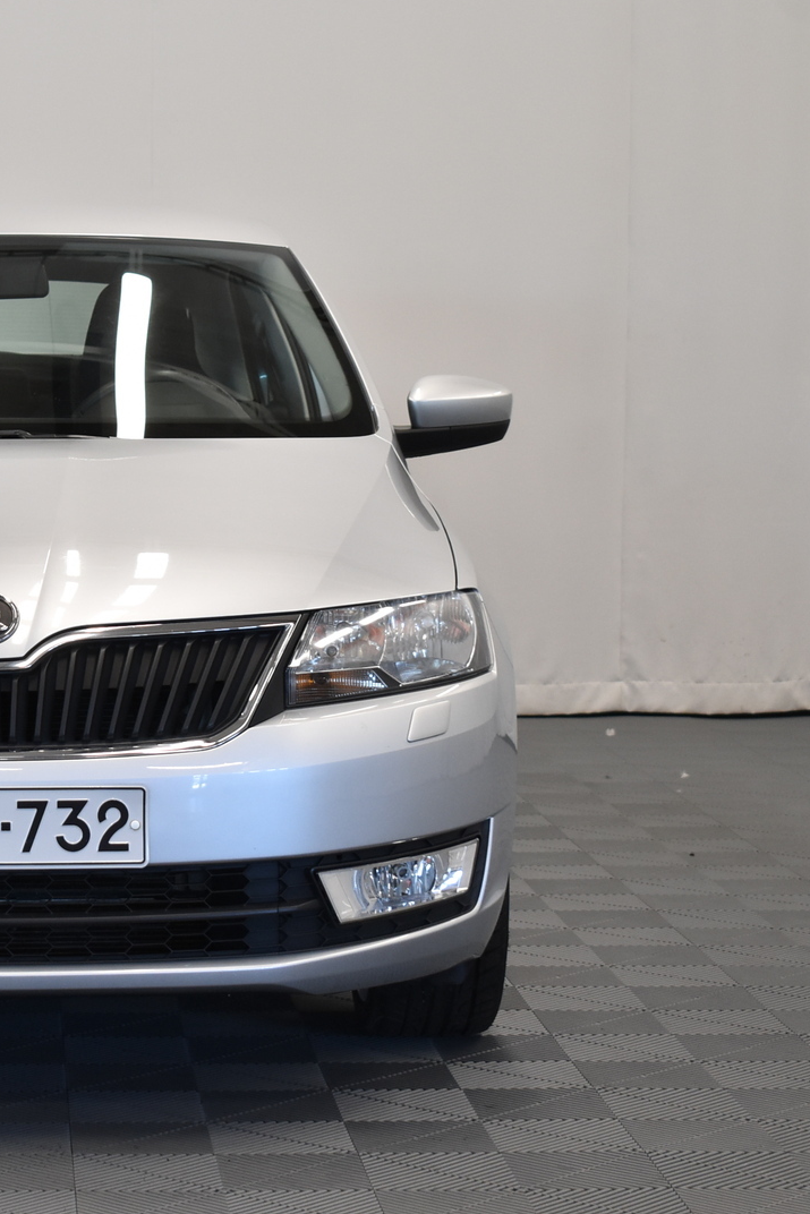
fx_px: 3205
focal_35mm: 95
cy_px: 604
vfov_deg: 21.5
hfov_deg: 14.2
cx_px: -12
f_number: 5
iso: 800
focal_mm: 42
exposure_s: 1/60
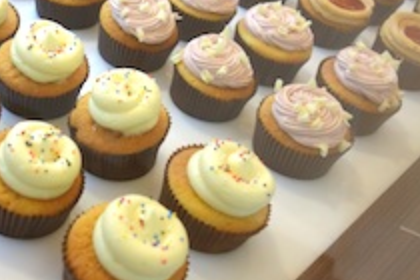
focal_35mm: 60
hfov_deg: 32.9
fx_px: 700
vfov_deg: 22.5
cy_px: 82
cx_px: 122
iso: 160
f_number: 2.2
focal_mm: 10.4
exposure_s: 1/125
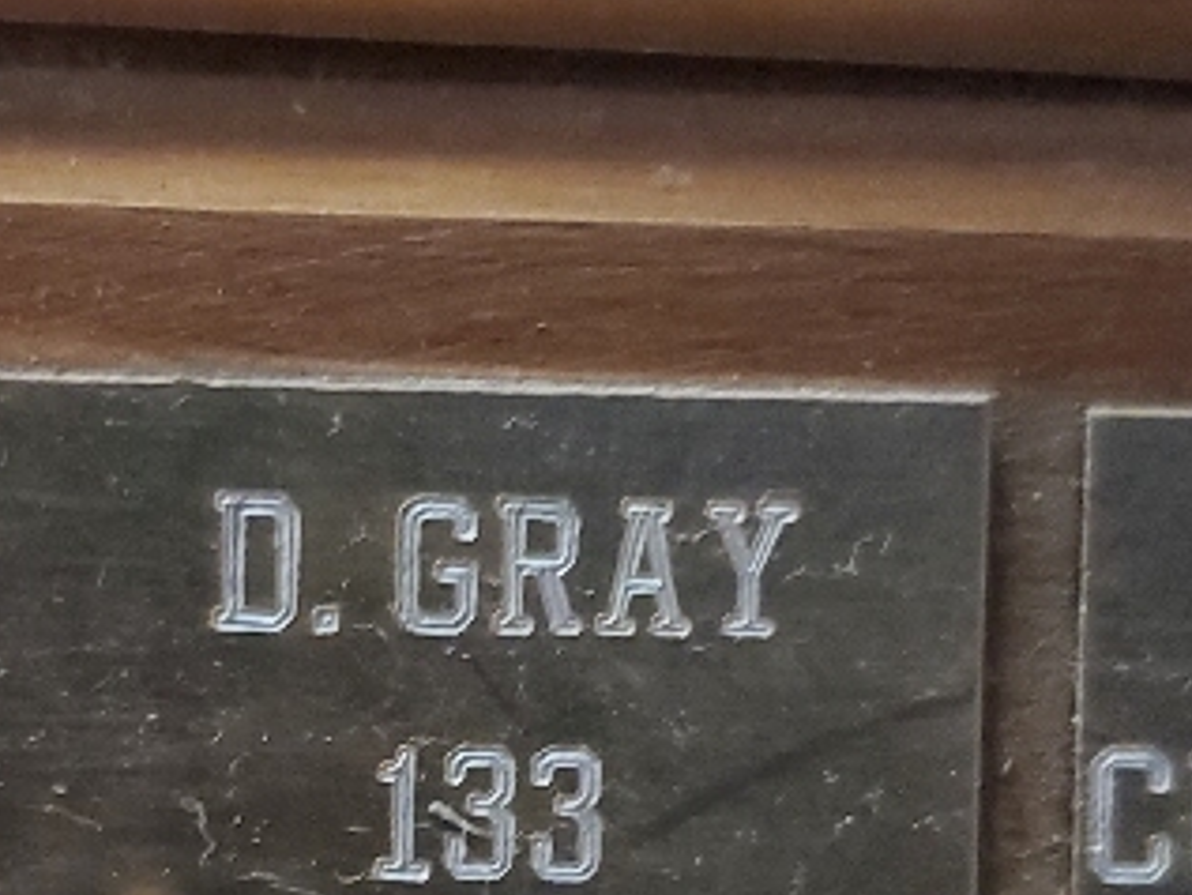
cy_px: 752
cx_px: 455
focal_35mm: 82
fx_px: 2825
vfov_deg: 17.8
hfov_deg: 23.8
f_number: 1.5
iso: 640
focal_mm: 4.3
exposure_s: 1/40
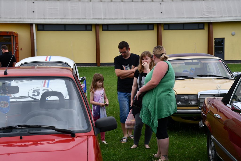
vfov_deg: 21.6
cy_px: 80
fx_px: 422
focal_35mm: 63
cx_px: 120
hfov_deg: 31.9
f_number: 8
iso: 140
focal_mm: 42
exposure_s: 1/250
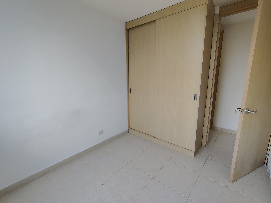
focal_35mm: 16
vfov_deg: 78.1
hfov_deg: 94.5
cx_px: 136
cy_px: 102
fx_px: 125
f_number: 2.2
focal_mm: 2.13
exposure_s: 1/120
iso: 138
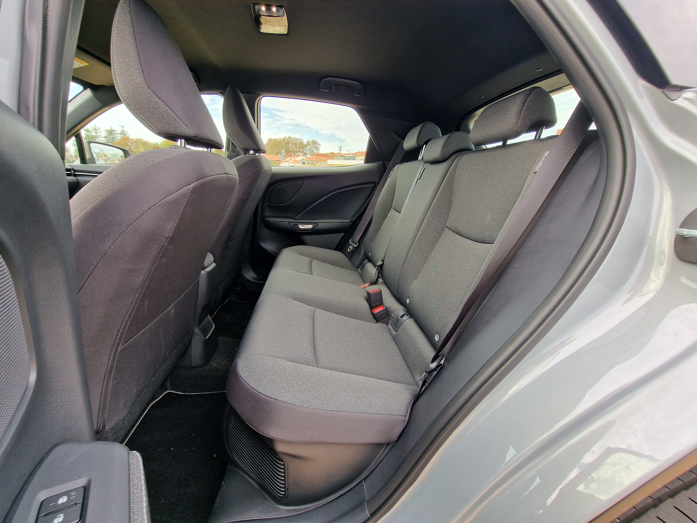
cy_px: 262
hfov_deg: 106.2
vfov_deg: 89.9
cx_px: 348
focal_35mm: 13
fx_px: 262
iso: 50
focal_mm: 2.2
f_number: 2.2
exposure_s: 1/159
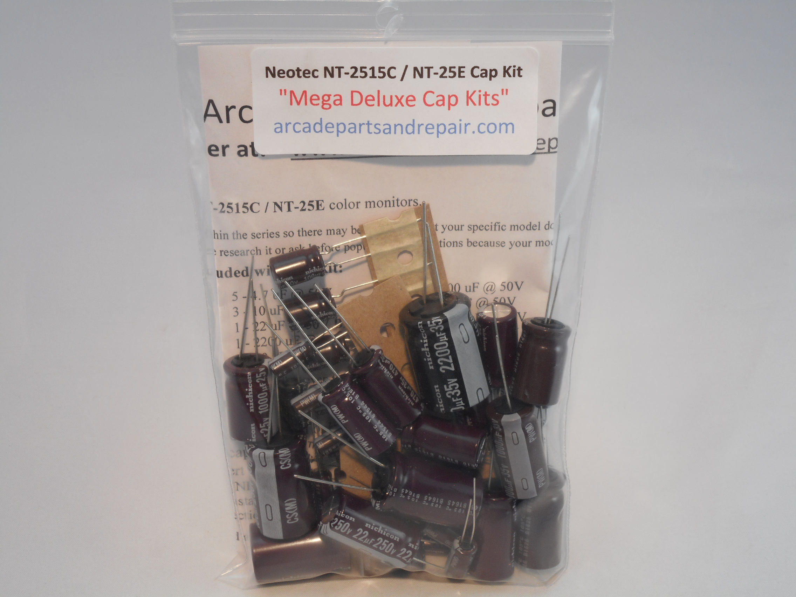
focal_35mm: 67
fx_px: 1541
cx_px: 398
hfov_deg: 29.0
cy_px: 298
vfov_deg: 21.9
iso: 125
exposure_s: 1/30
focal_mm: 12
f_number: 5.3
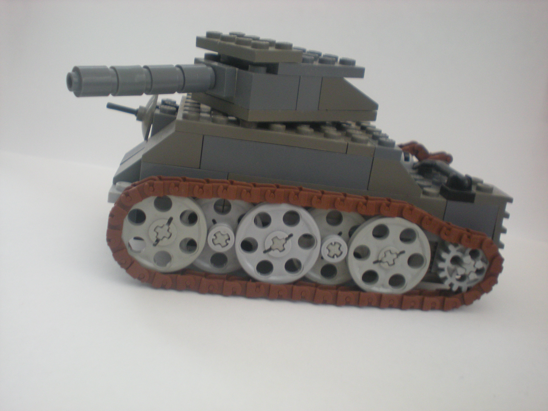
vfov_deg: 32.9
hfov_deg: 42.9
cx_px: 274
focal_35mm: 44
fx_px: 697
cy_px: 206
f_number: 3.5
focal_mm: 7.4
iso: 200
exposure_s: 1/10.4
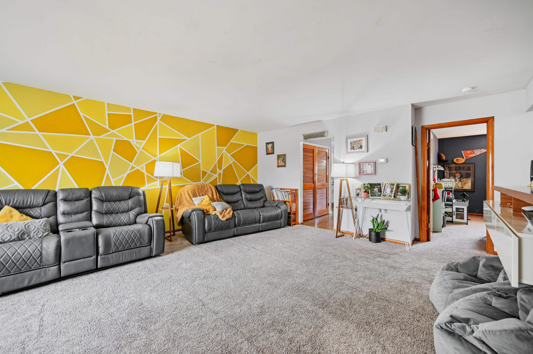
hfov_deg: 104.3
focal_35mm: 14
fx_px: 207
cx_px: 266
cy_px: 177
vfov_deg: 81.1
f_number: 4
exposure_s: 1/15
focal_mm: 14
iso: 400
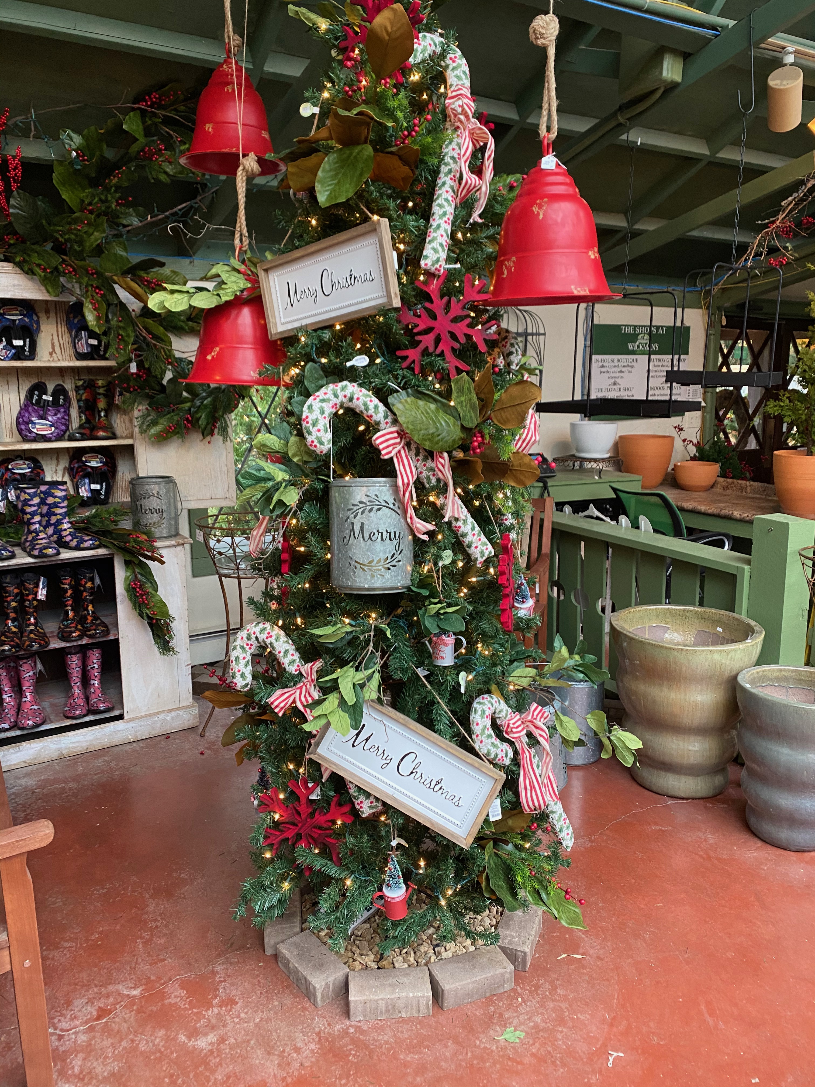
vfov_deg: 67.3
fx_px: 816
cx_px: 408
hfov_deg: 53.1
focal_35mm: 26
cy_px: 544
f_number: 1.8
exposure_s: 1/60
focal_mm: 4.25
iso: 200
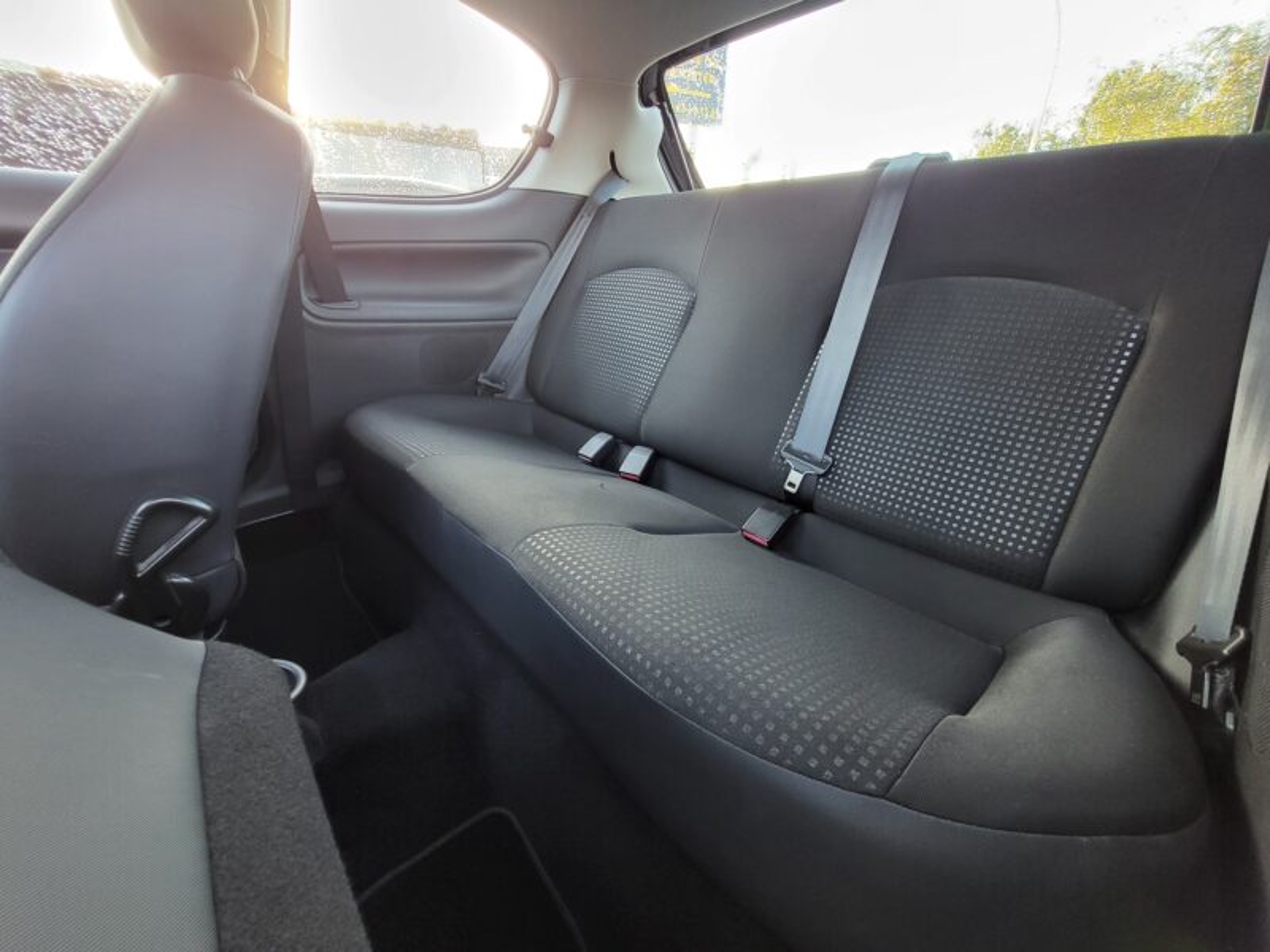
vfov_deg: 89.9
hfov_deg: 106.2
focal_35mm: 13
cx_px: 635
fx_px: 477
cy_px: 476
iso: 200
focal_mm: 1.74
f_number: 2.2
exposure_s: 1/50
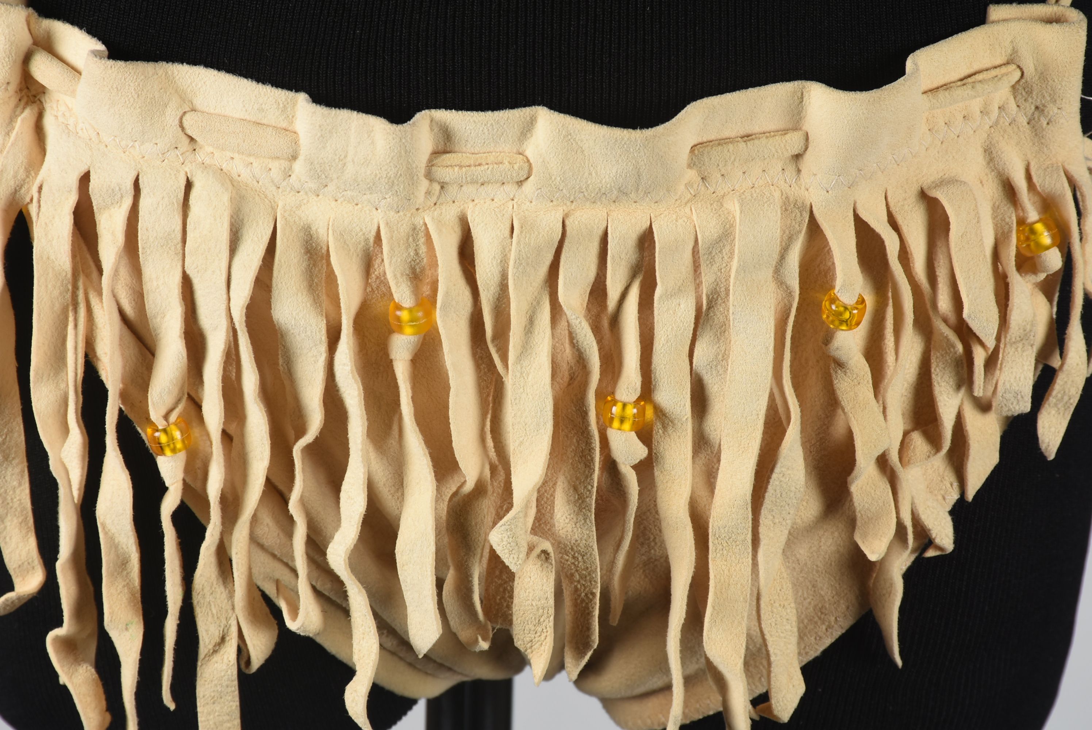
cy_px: 365
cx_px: 546
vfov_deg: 6.6
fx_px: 6375
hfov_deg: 9.8
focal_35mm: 210
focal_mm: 140
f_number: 14
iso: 200
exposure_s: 1/125
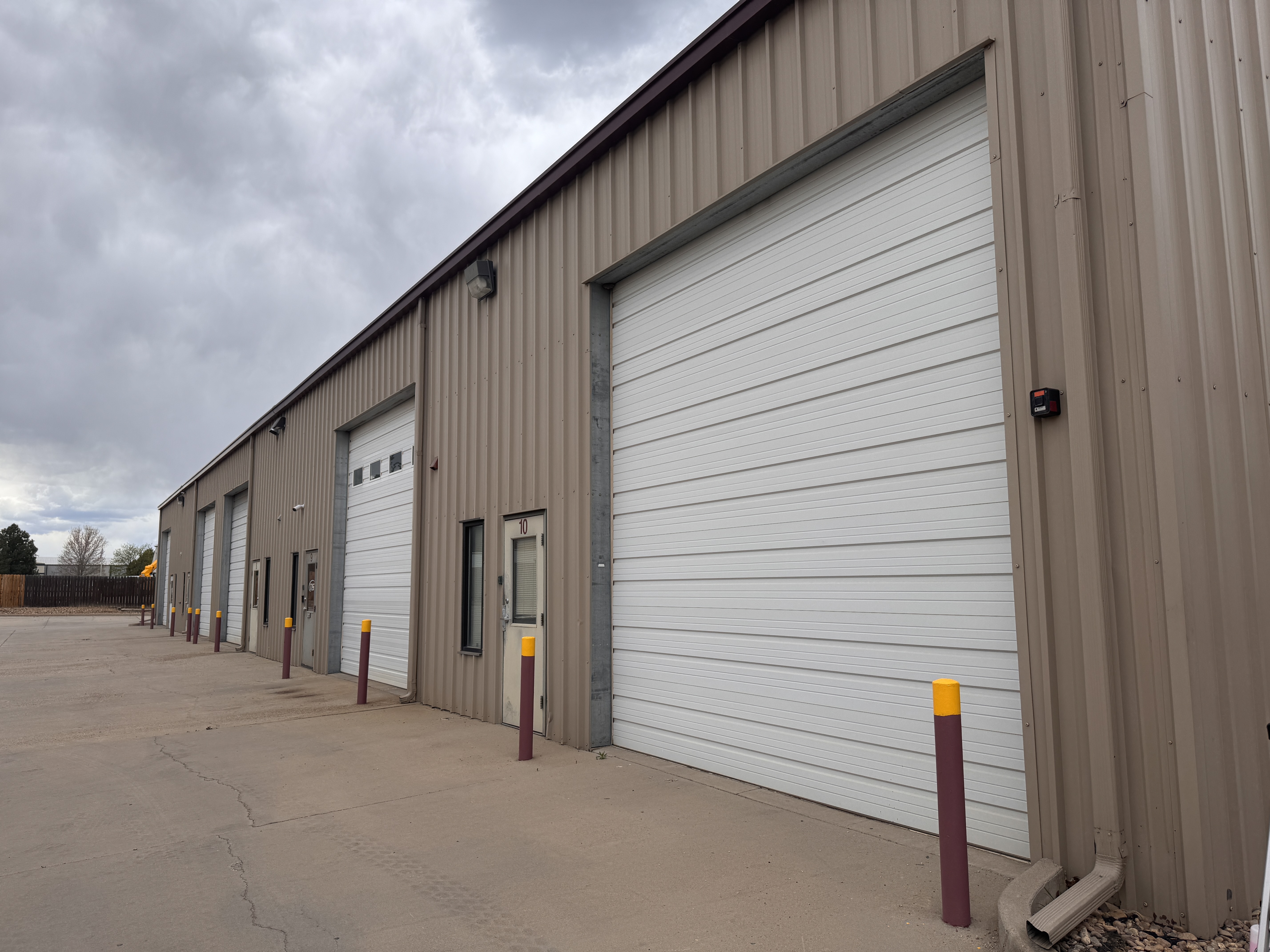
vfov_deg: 56.8
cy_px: 476
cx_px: 635
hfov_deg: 71.6
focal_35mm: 24
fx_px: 881
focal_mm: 6.76
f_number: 1.78
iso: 80
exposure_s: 1/4049
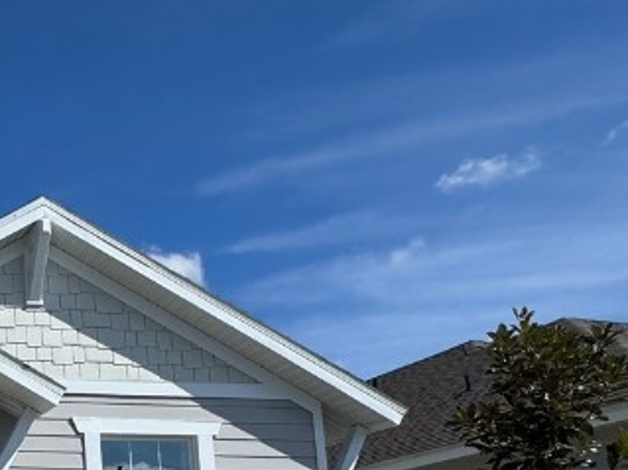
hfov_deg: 30.7
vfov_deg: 29.5
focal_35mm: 45
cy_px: 496
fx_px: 816
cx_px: -230
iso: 40
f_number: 2.2
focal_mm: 2.22
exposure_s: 1/2985
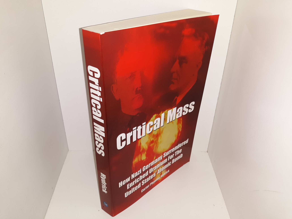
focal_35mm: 28
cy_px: 110
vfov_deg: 49.7
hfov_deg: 63.4
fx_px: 236
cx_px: 146
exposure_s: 1/120
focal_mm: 3.7
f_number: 1.7
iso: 50
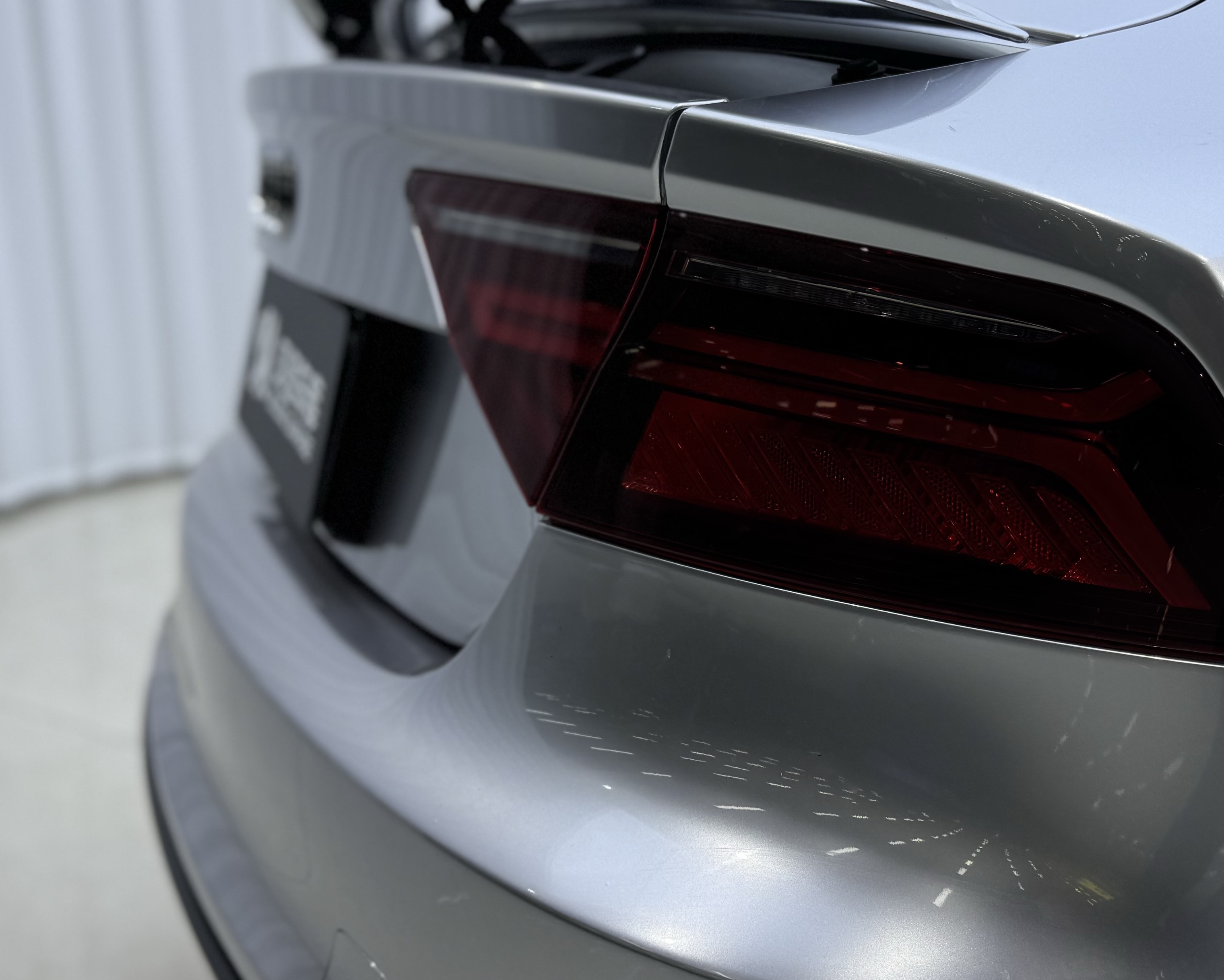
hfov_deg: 41.4
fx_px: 1594
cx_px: 824
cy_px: 443
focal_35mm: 44
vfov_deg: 34.1
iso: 80
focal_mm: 6.76
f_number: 1.78
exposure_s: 1/402
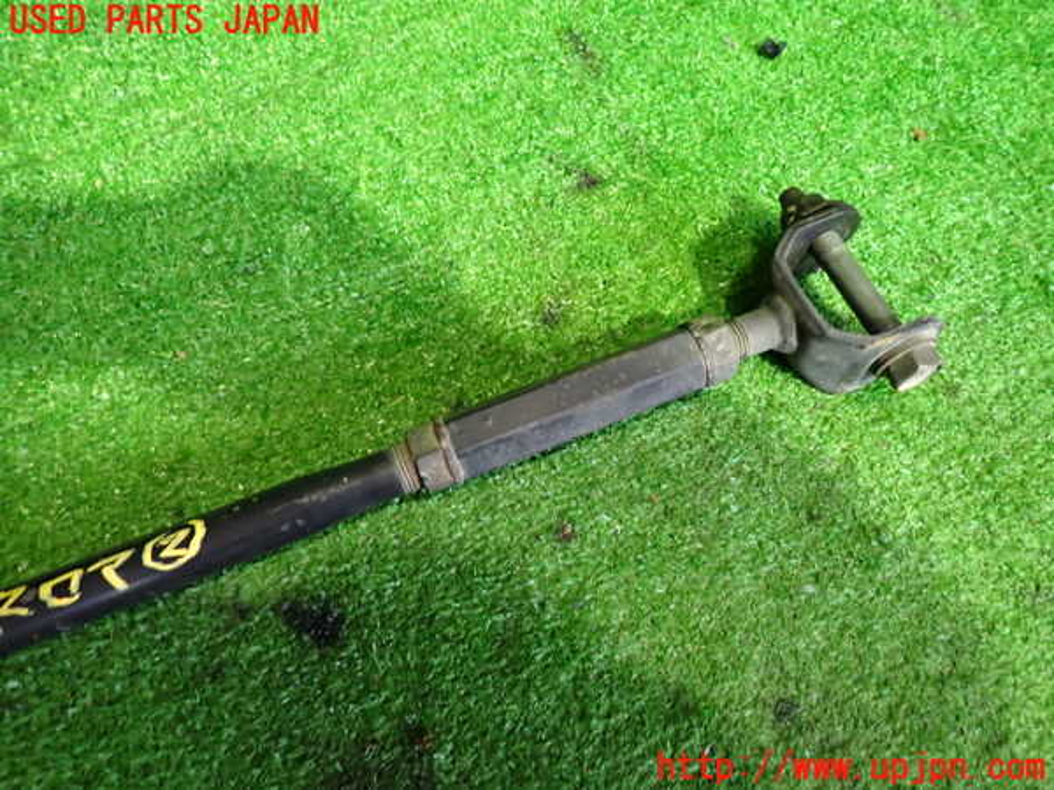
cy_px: 395
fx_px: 761
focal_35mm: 25
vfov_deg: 54.9
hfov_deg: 69.4
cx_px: 527
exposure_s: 1/30
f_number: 2
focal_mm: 4.5
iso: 640
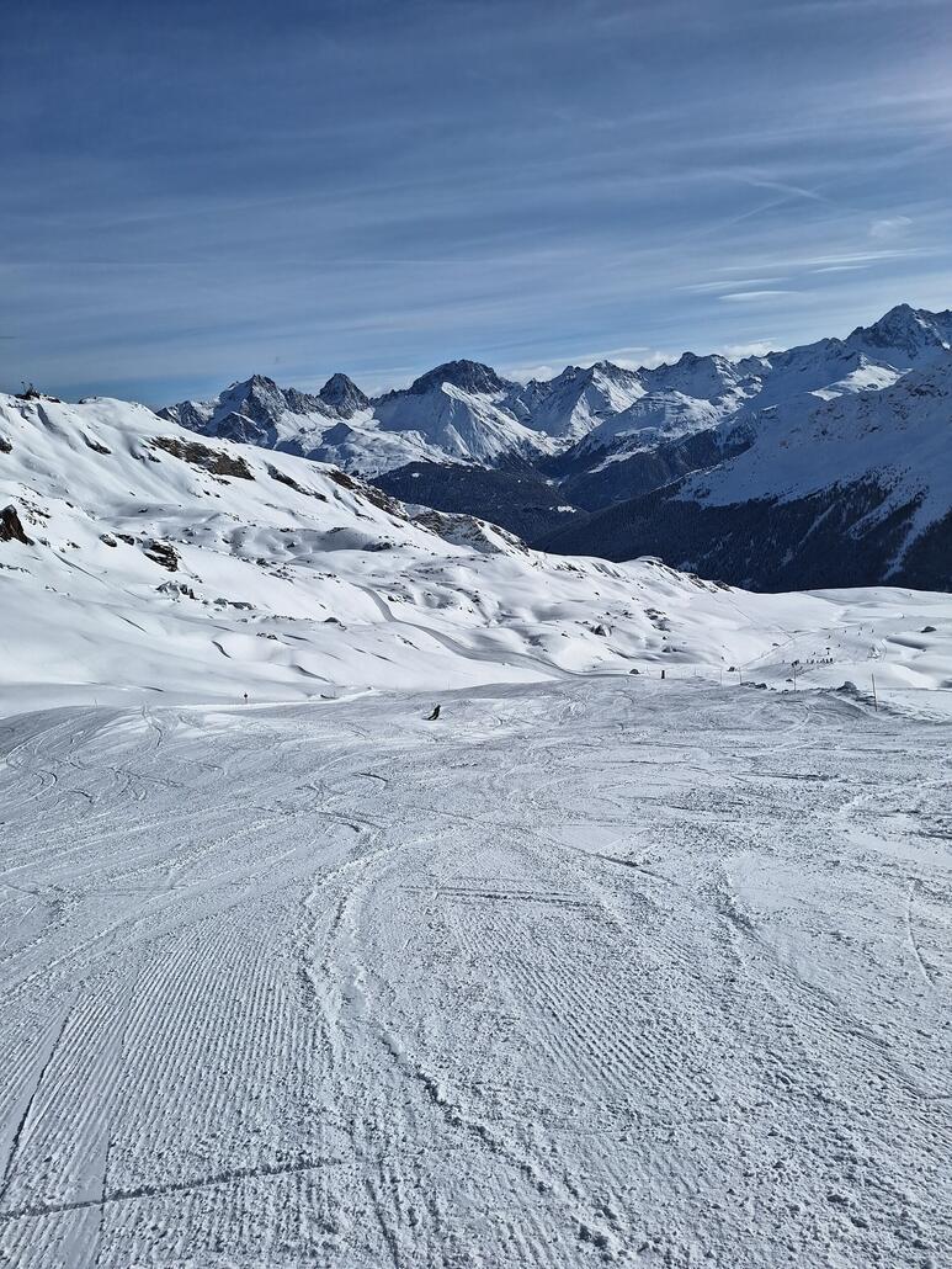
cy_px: 634
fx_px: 843
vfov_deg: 73.9
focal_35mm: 23
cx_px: 476
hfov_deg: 58.9
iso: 40
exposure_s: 1/7353
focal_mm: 5.54
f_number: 1.8
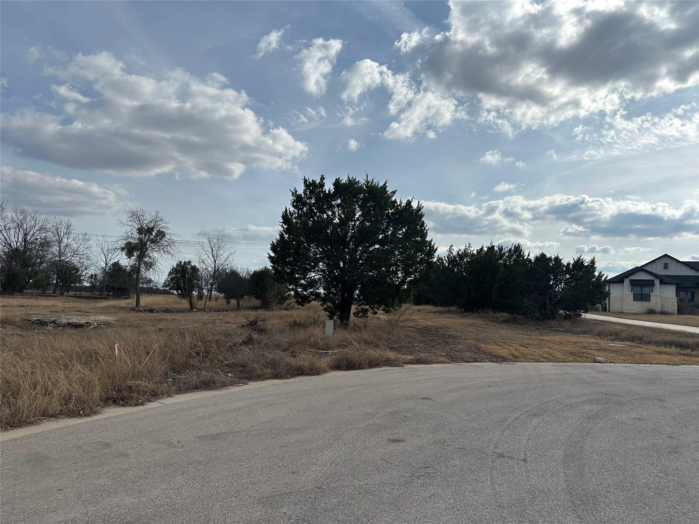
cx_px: 350
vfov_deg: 56.8
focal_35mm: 24
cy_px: 262
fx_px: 485
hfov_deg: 71.6
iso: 80
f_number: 1.78
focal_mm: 6.86
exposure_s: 1/12048
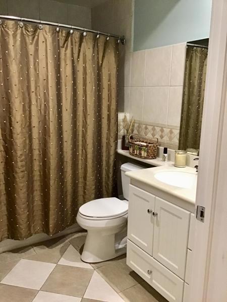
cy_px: 151
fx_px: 271
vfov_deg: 58.4
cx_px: 114
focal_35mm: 31
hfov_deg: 45.4
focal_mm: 3.3
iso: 200
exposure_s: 1/30
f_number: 2.4
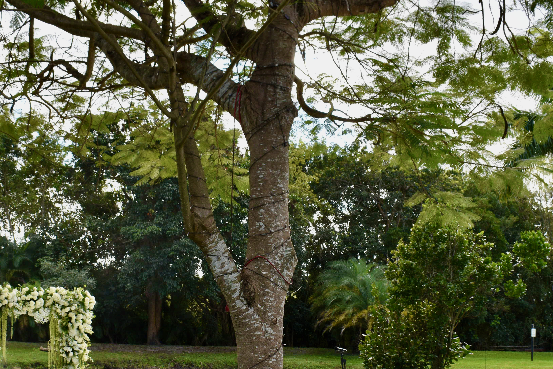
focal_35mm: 66
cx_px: 254
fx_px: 1014
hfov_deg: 30.5
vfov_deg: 20.2
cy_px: 324
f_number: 8
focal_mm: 24
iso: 360
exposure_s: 1/250
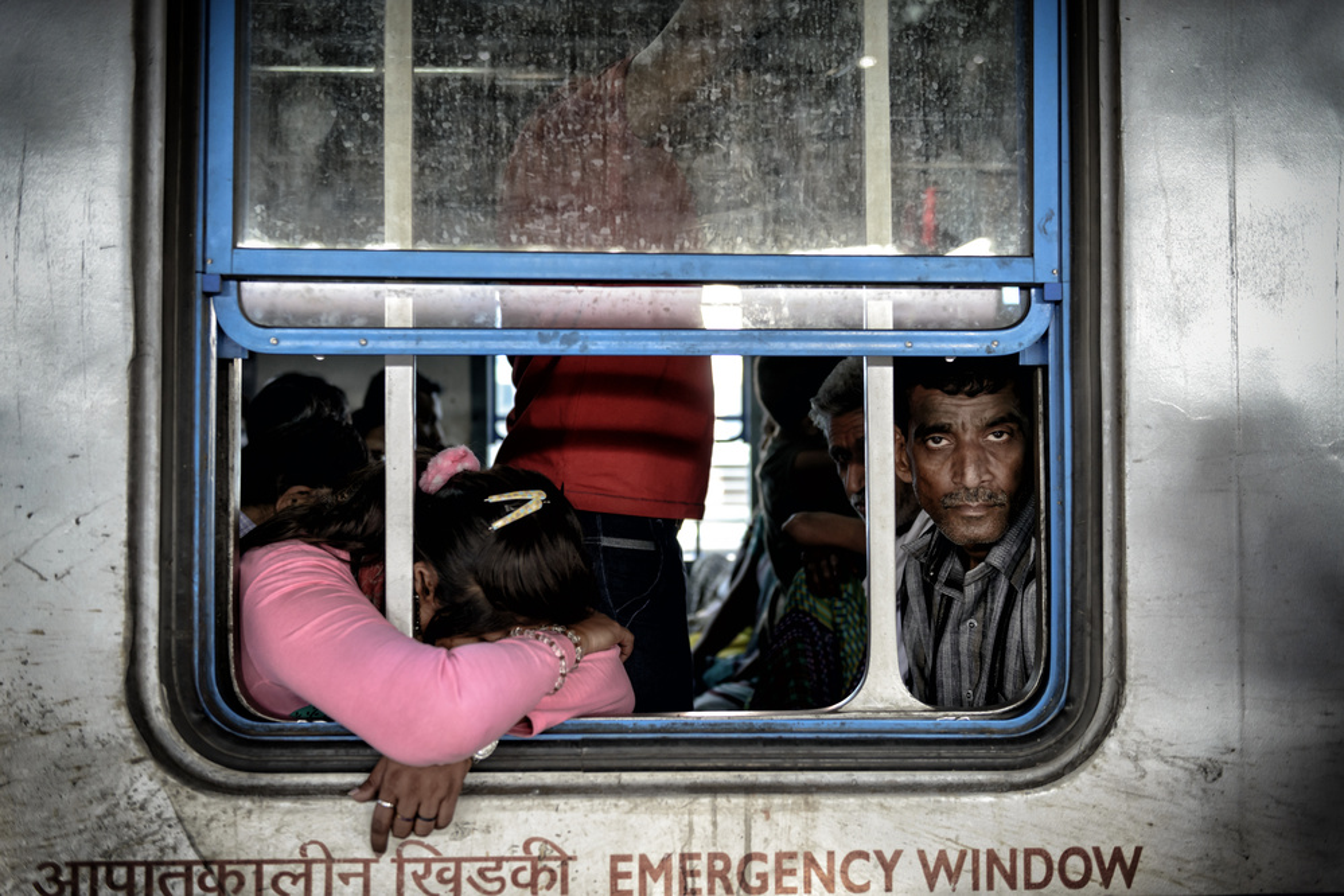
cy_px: 448
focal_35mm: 38
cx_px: 672
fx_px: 1419
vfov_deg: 35.1
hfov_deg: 50.7
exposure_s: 1/160
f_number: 2.8
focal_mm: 38
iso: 800
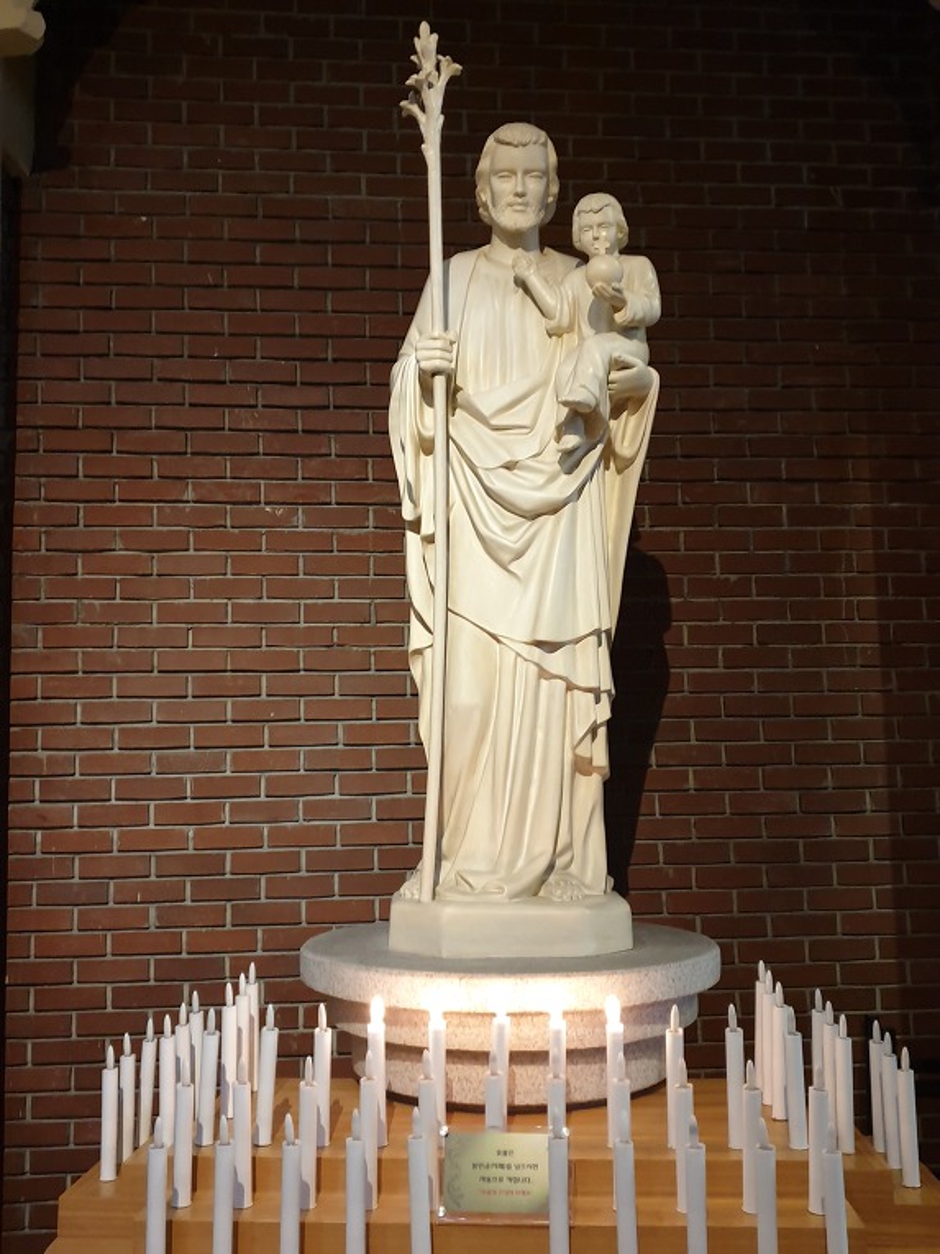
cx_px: 470
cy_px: 627
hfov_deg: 53.1
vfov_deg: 67.3
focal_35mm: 26
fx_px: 941
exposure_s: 1/30
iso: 250
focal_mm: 4.3
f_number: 1.5
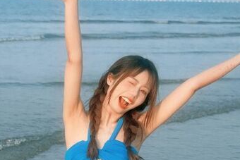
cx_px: -60
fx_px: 720
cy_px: 149
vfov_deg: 12.6
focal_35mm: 108
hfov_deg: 17.9
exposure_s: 1/2000
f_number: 2.8
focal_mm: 23.4
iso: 250
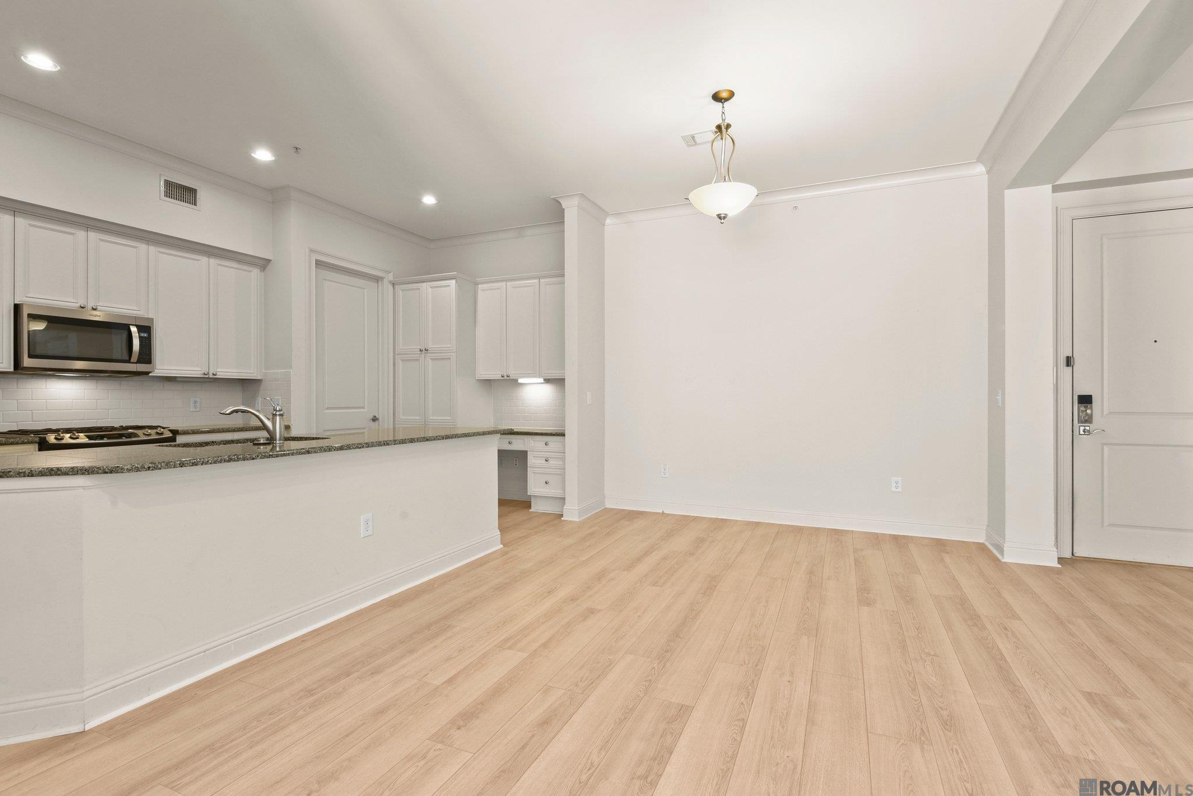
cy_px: 398
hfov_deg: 96.7
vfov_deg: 73.8
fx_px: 530
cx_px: 596
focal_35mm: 16
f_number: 10
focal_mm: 16
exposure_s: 1/2
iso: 320
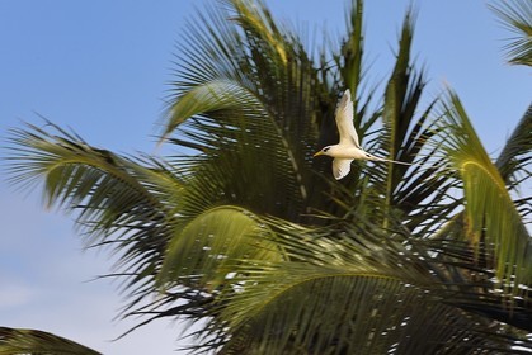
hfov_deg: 10.3
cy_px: 178
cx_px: 266
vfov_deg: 6.9
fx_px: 2957
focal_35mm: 200
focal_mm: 200
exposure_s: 1/500
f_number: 14
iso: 400
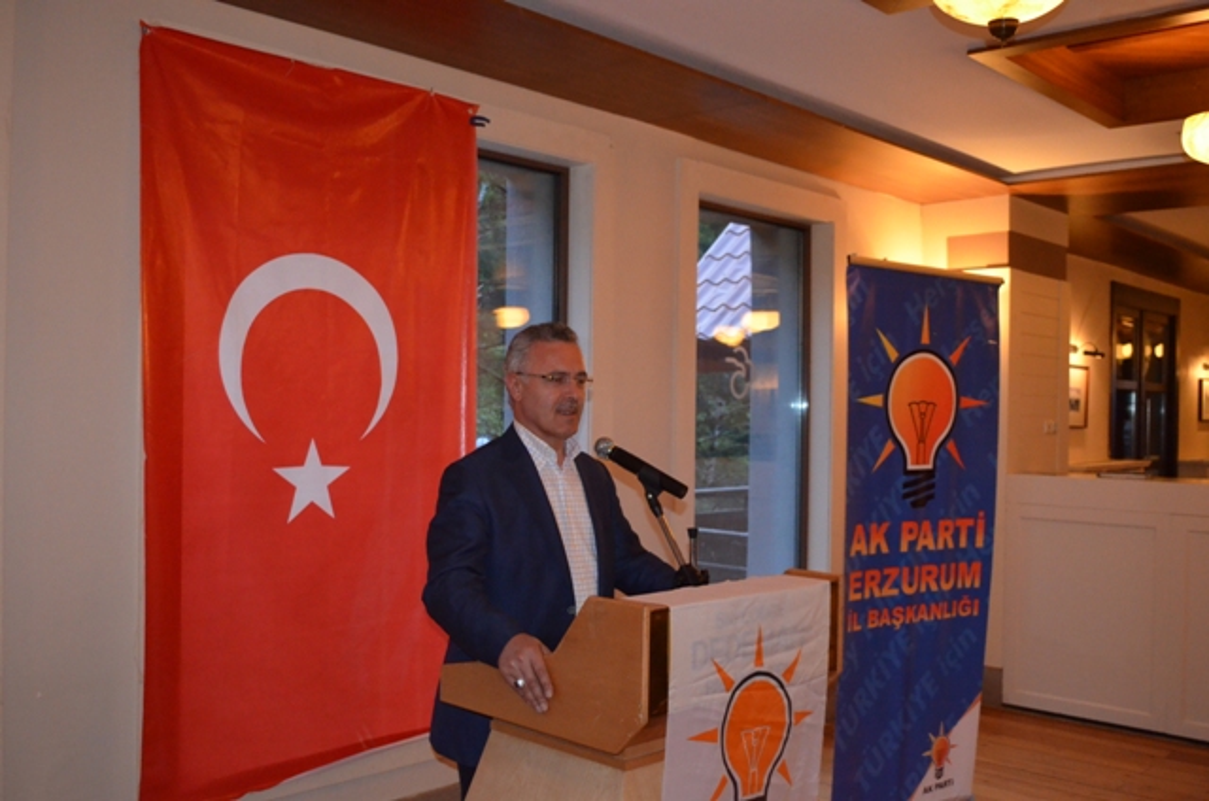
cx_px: 604
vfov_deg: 36.7
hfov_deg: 53.2
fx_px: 1207
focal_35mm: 36
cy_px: 400
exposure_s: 1/60
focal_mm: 24
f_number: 4
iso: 3200
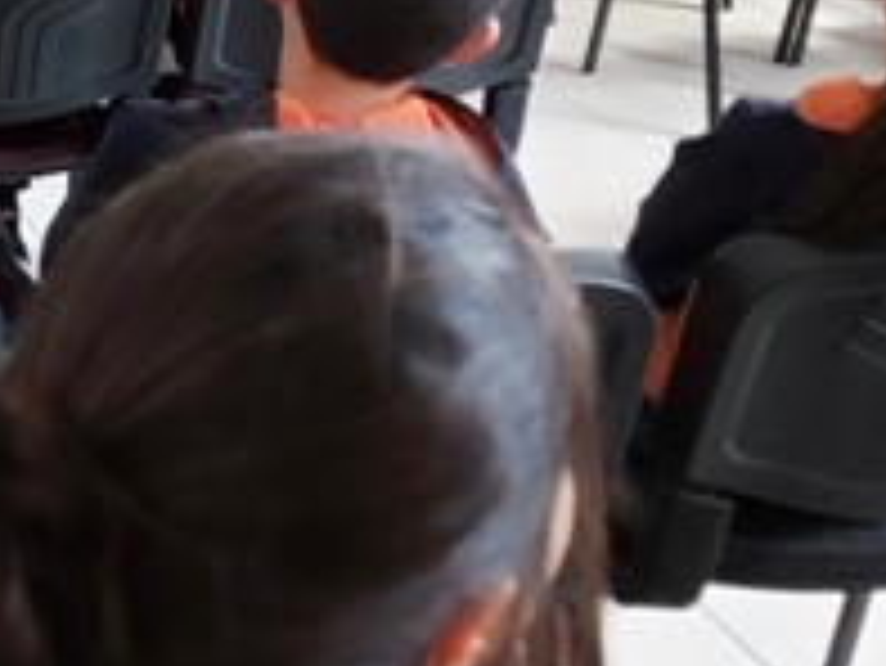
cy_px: -153
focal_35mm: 78
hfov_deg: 23.1
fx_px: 1998
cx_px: -148
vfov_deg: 17.9
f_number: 1.8
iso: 800
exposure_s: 1/20
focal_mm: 5.23
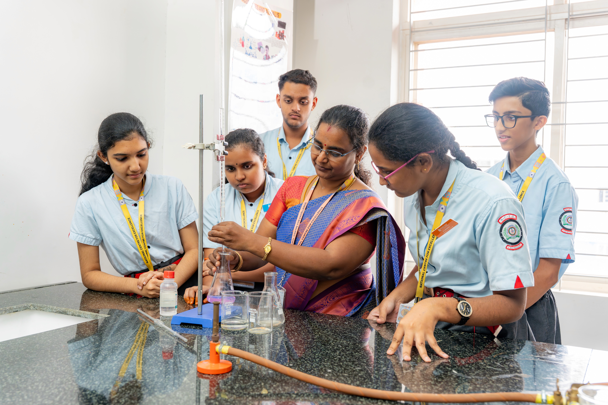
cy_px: 202
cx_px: 304
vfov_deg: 38.6
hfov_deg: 55.4
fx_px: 579
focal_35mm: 34
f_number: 4.5
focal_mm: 34.3
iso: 1600
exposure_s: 1/160
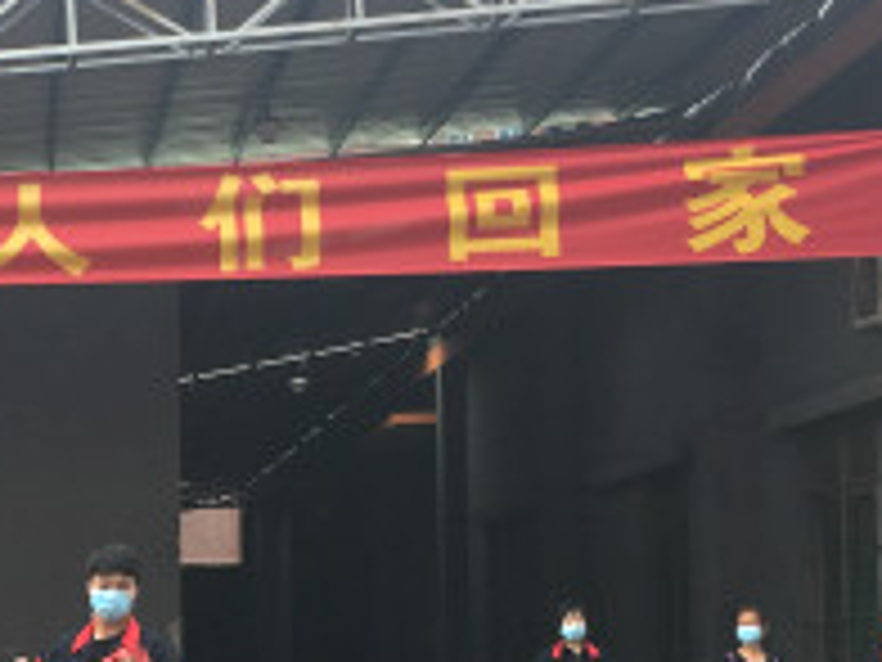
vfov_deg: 16.5
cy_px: 513
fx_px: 2268
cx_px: -50
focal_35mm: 89
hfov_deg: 21.1
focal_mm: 4.15
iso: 25
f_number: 2.2
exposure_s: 1/161
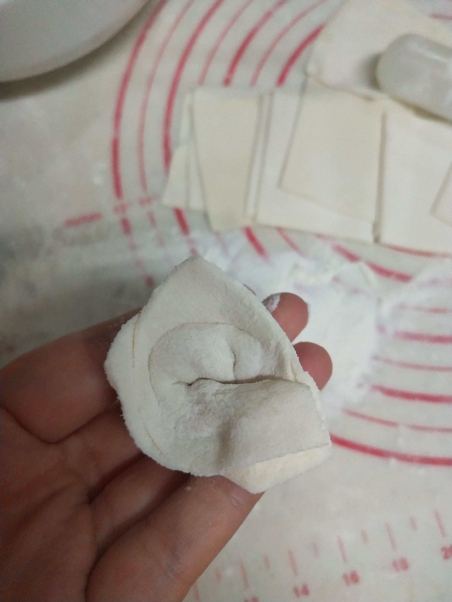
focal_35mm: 30
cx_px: 226
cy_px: 301
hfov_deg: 46.8
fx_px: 522
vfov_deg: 60.0
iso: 354
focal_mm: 3.95
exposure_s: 1/50
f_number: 1.8
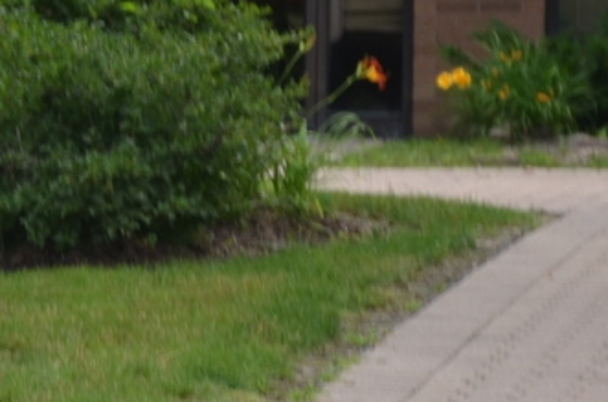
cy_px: -11
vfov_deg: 3.6
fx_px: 6470
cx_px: 91
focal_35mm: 384
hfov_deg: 5.4
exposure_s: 1/250
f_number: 5
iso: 100
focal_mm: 52
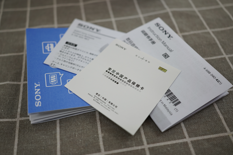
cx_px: 116
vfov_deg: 37.8
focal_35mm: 35
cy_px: 78
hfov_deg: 54.5
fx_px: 226
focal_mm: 35
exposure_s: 1/80
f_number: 3.2
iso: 100
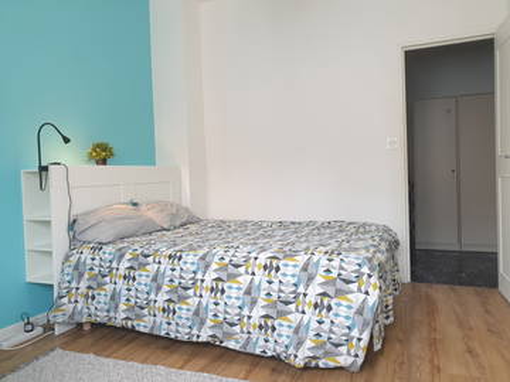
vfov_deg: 53.1
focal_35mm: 26
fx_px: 383
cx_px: 255
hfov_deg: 67.3
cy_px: 191
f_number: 2.4
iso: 125
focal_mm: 4.3
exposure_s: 1/50
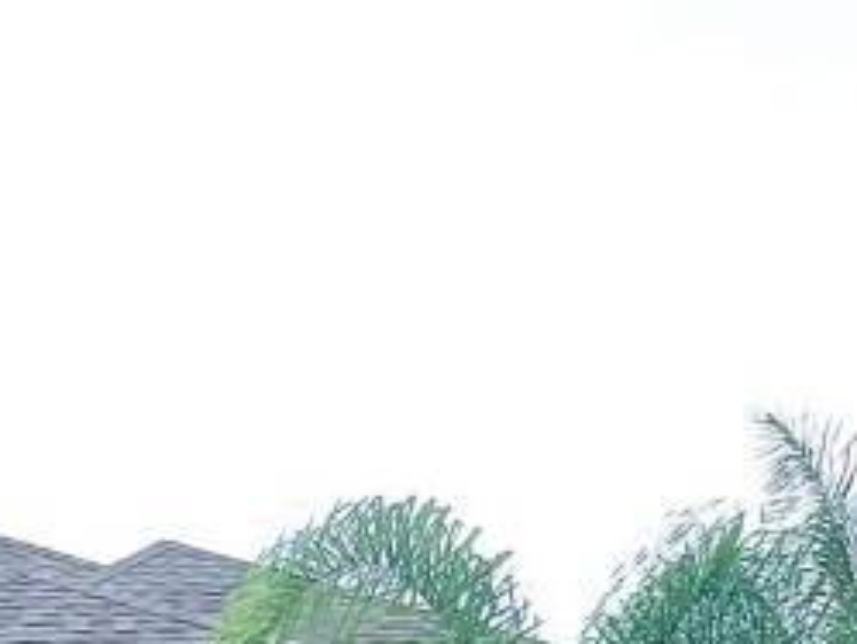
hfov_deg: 16.5
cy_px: 1102
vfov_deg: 12.8
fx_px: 2650
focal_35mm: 107
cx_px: -468
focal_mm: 5.1
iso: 32
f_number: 1.6
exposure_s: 1/2786
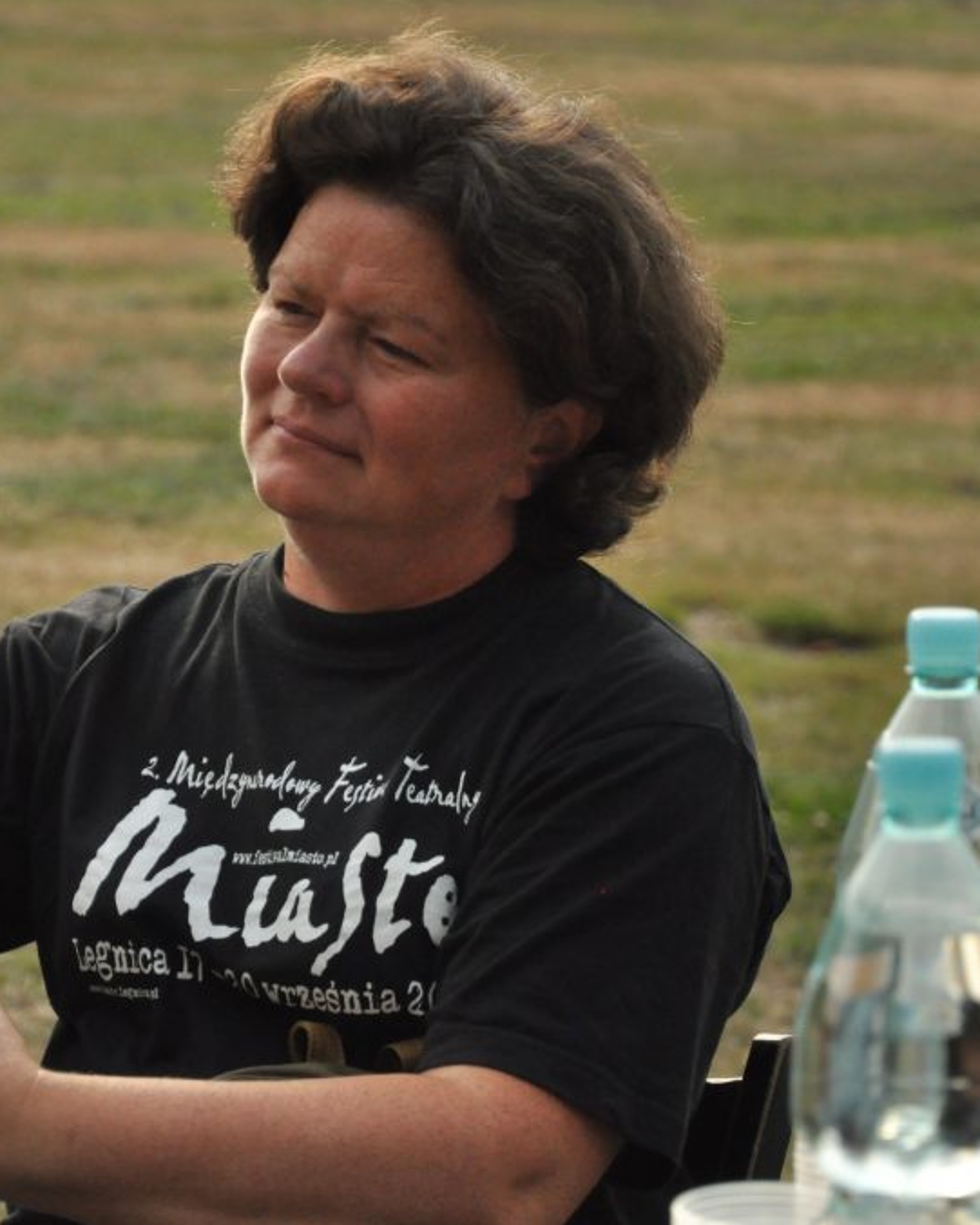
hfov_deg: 7.9
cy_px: 611
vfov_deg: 9.9
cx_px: 241
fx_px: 7104
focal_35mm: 196
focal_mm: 92
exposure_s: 1/4000
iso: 1250
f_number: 5.6
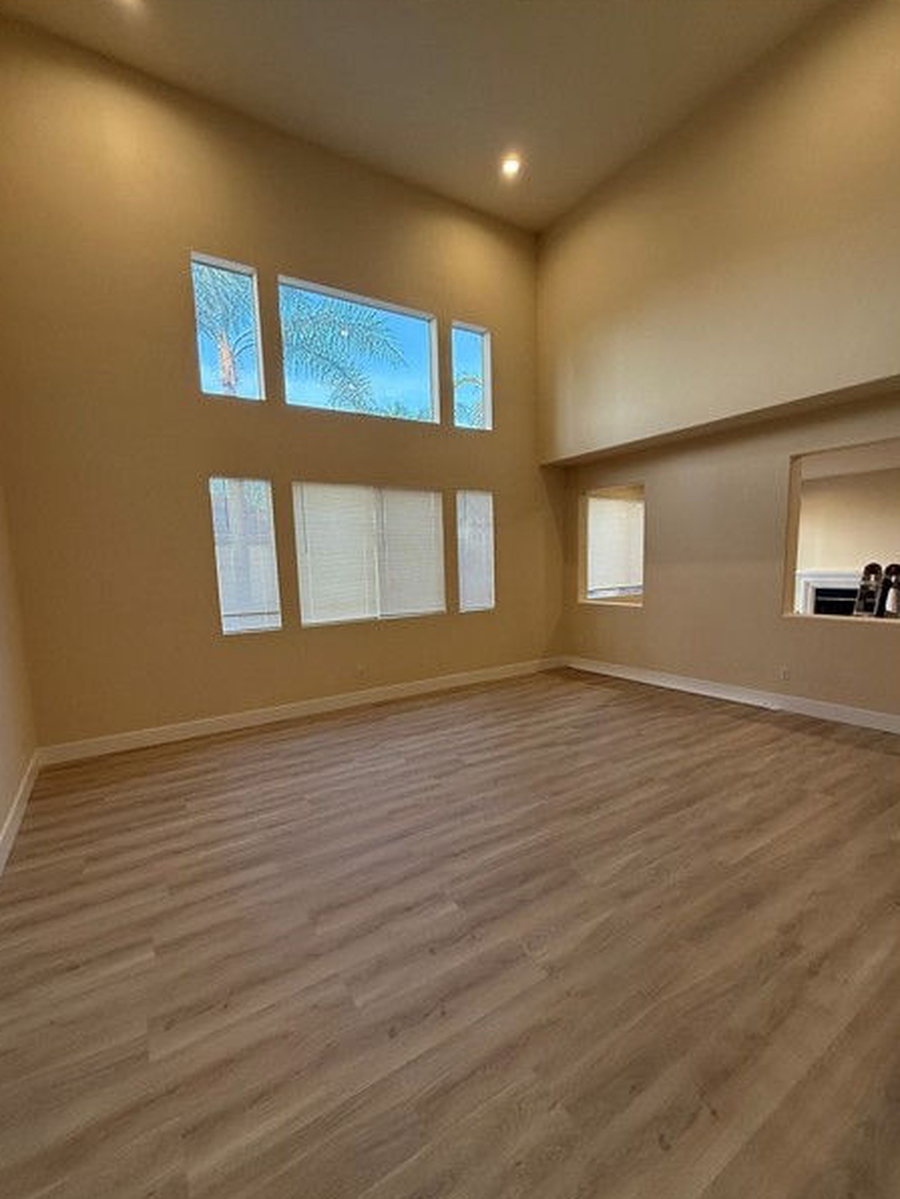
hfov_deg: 81.7
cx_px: 436
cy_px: 631
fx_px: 520
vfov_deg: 98.1
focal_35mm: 15
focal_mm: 2.22
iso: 160
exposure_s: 1/120
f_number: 2.2
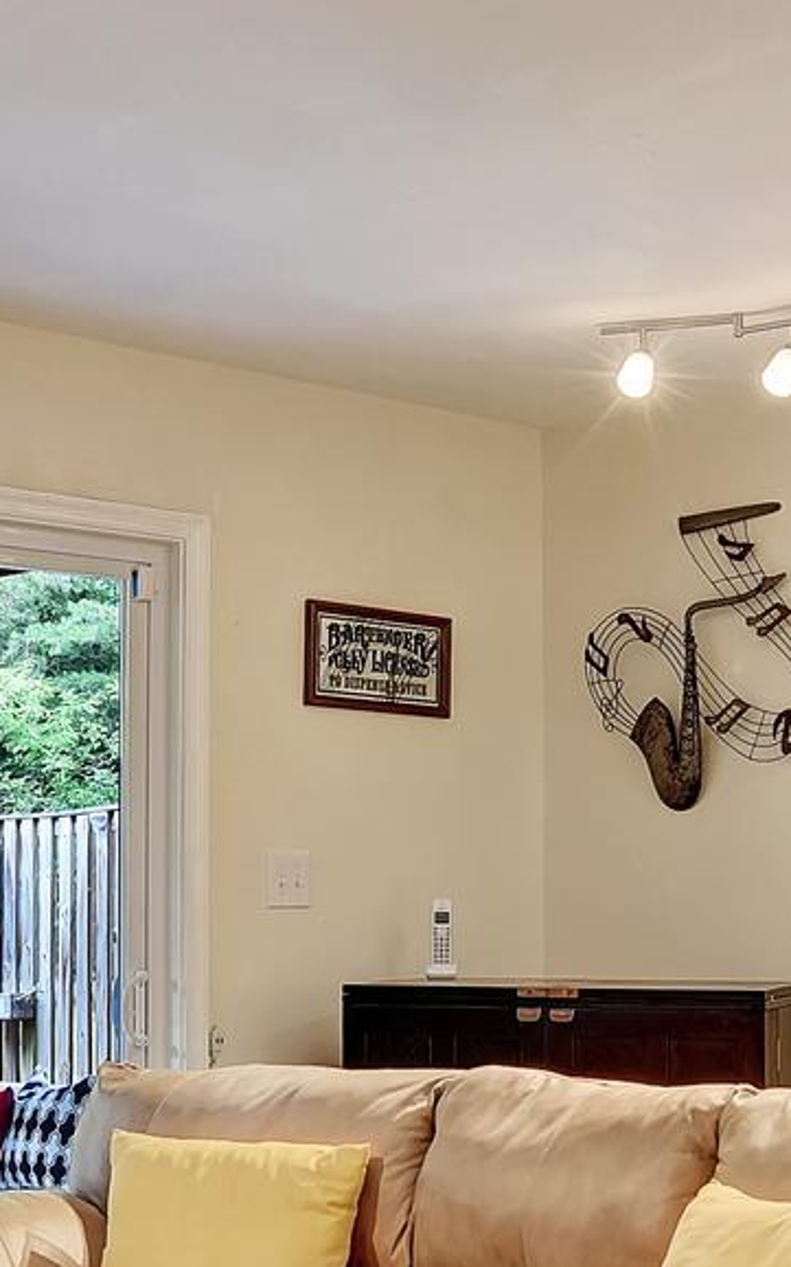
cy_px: 983
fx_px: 2243
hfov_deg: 19.9
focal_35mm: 65
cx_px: 518
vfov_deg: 30.9
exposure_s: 1/5
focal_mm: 18
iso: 400
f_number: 8
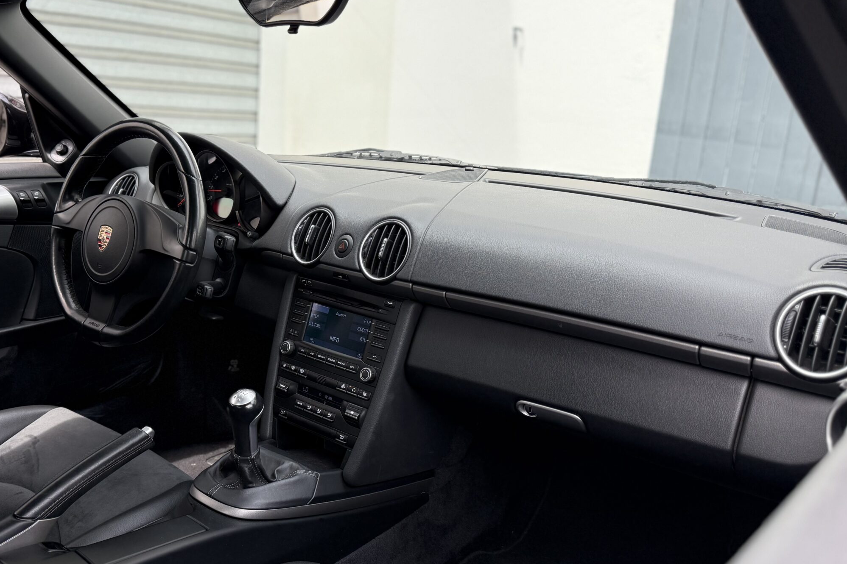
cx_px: 322
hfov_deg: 58.1
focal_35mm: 32
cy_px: 300
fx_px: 753
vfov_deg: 41.1
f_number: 1.78
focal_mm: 6.76
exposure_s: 1/722
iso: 100
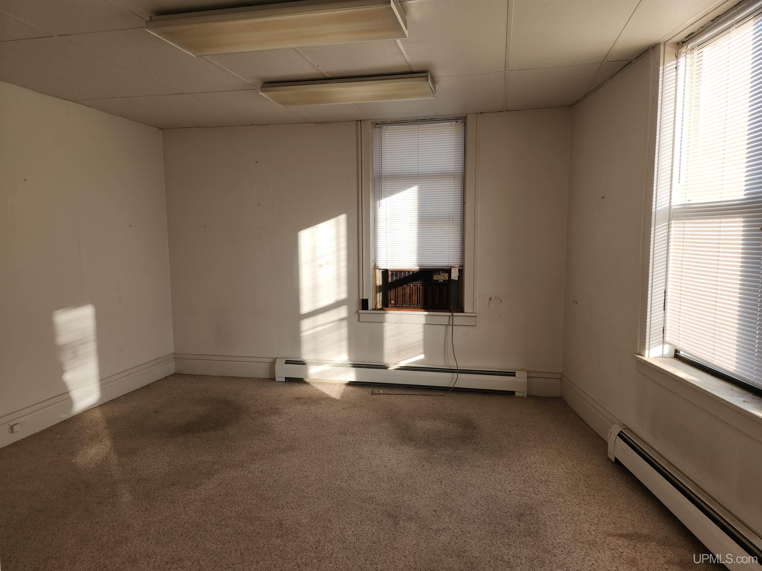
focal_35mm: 23
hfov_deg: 73.9
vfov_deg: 58.9
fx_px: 506
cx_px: 381
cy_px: 286
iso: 25
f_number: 1.8
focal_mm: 5.4
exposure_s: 1/120
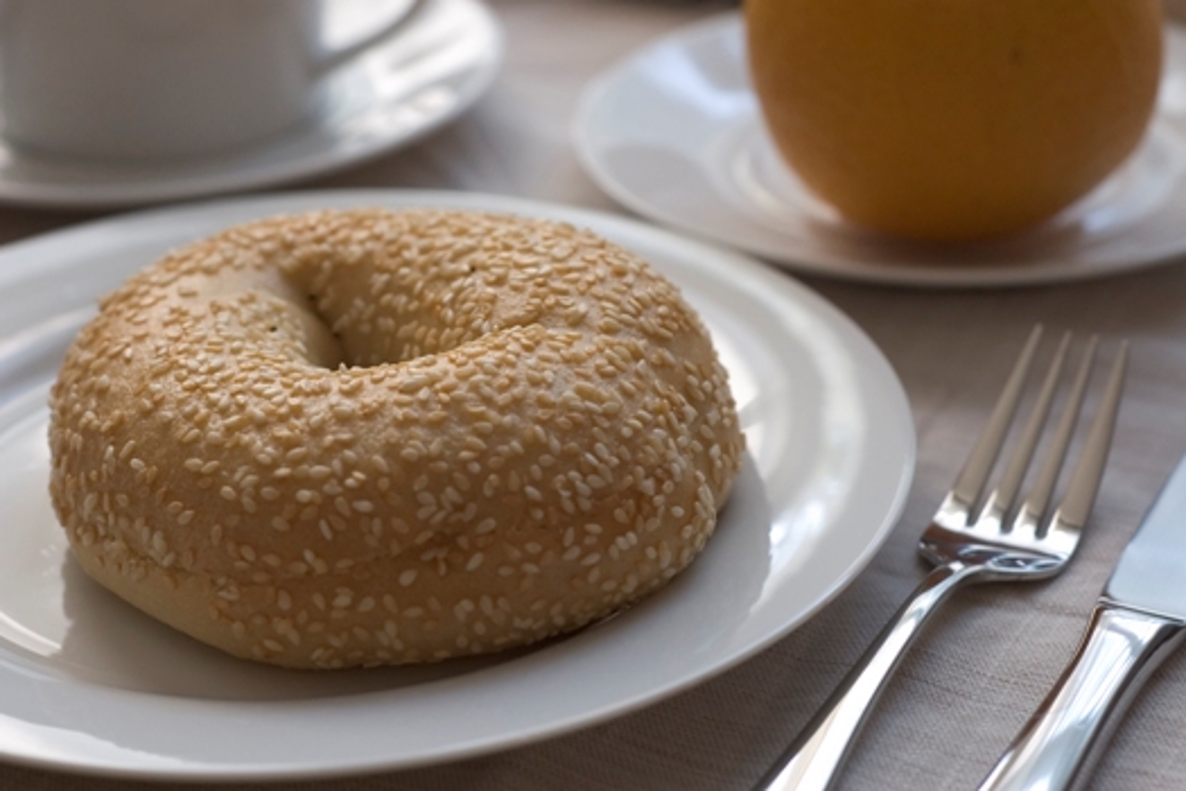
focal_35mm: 75
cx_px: 593
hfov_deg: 27.0
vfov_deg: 18.2
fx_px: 2471
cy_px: 396
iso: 800
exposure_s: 1/60
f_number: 4
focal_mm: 50
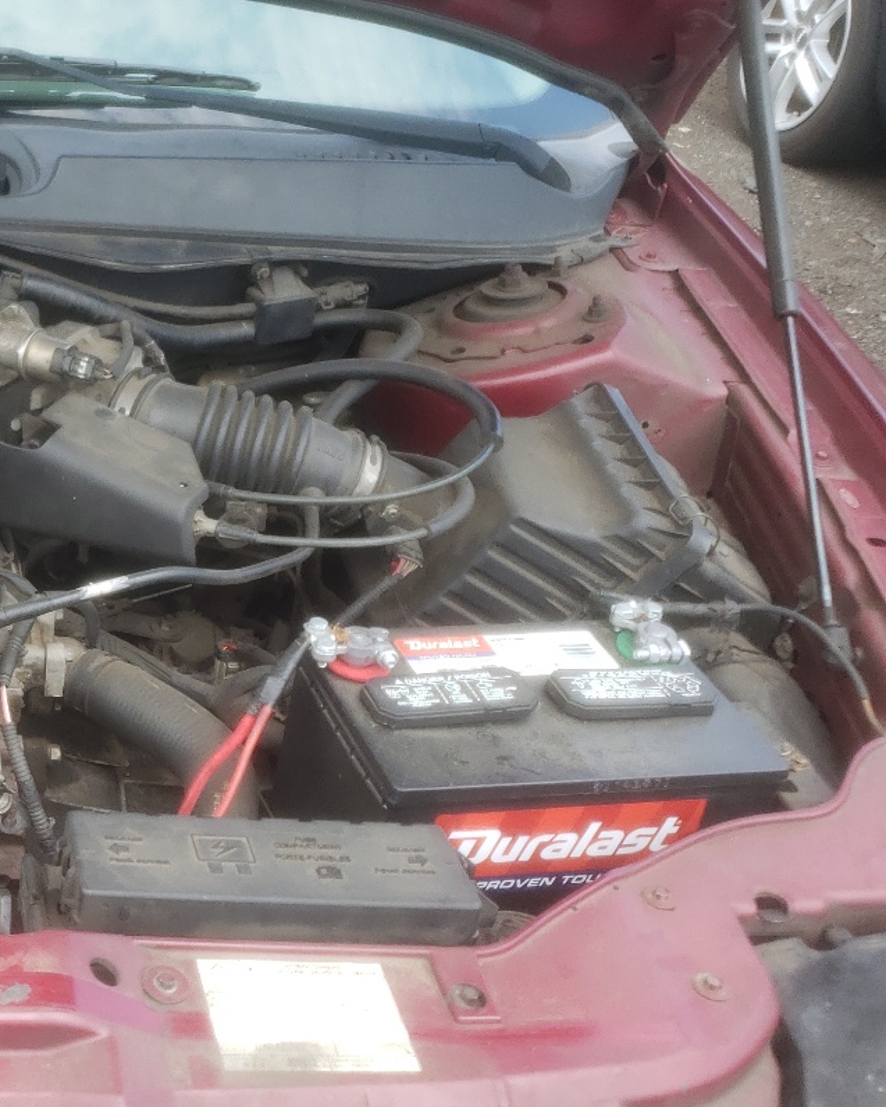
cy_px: 598
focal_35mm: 51
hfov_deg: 26.9
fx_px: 1671
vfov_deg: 36.6
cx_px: -125
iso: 50
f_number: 1.5
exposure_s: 1/556
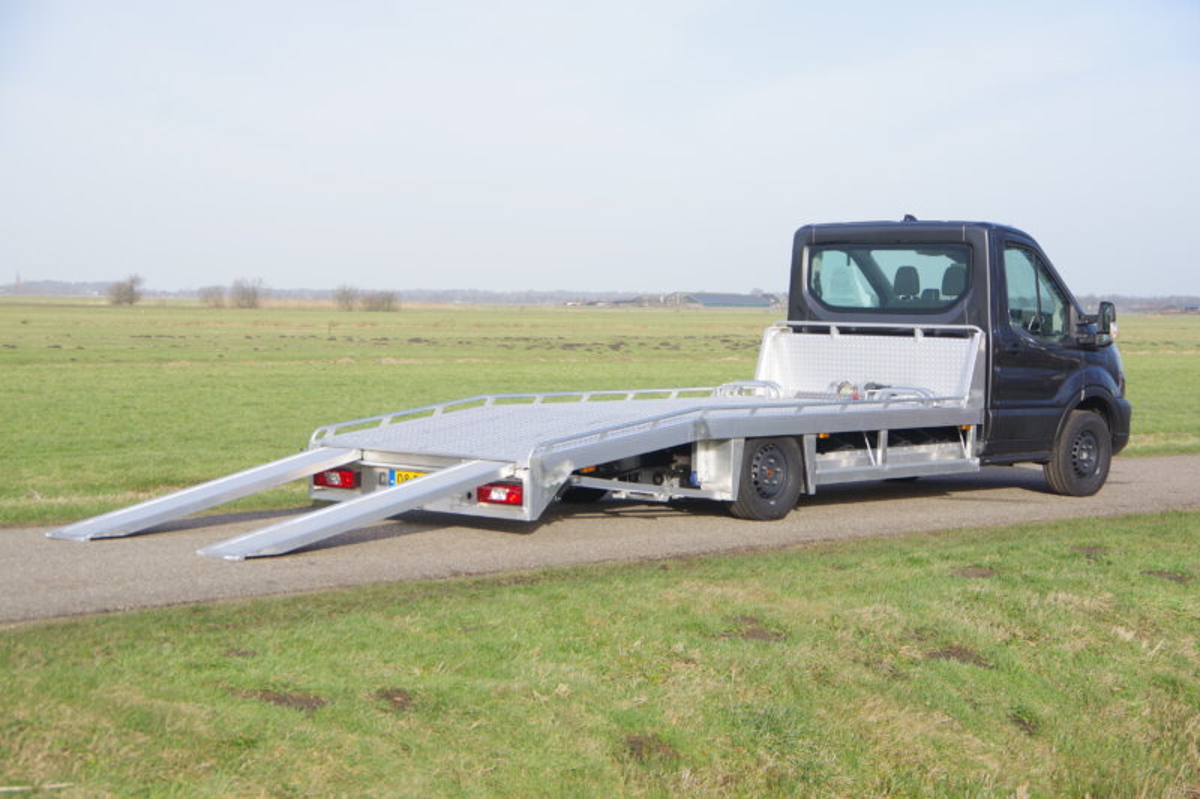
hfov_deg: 28.1
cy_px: 400
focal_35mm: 72
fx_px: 2399
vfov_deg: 18.9
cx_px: 600
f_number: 5.6
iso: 200
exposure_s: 1/320
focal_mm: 48
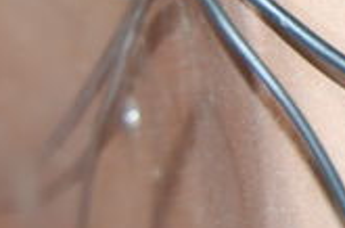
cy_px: -153
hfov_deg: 11.7
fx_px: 1558
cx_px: 611
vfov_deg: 8.1
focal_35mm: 163
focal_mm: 28
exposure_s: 1/60
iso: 400
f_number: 4.2
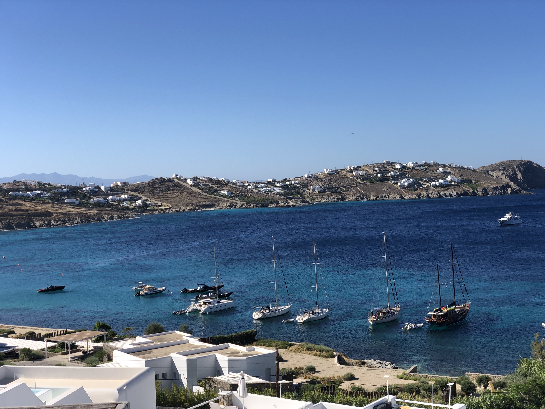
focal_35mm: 52
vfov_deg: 28.0
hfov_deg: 36.8
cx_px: 272
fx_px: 819
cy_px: 204
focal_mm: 6
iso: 16
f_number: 2.4
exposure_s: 1/1230
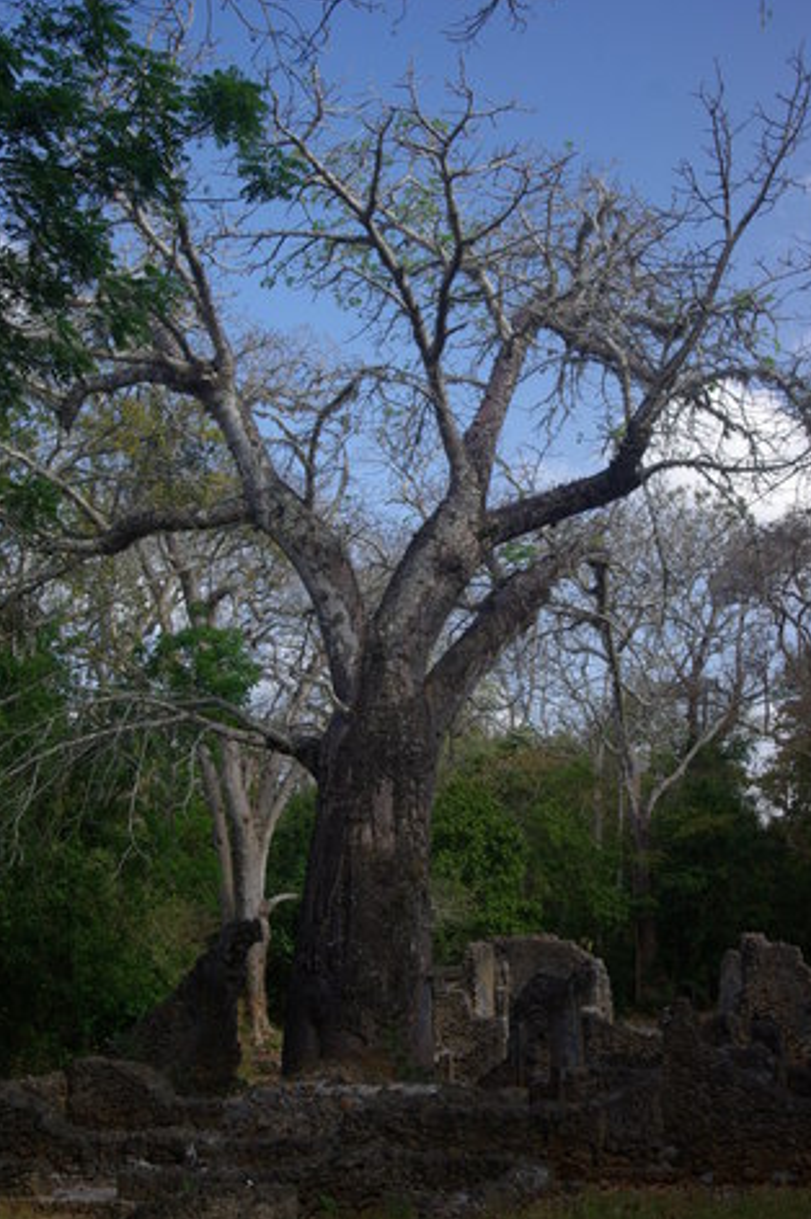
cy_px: 612
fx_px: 1963
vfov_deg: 34.5
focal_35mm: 58
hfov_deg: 23.3
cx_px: 403
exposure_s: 1/90
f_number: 4.5
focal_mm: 38
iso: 100
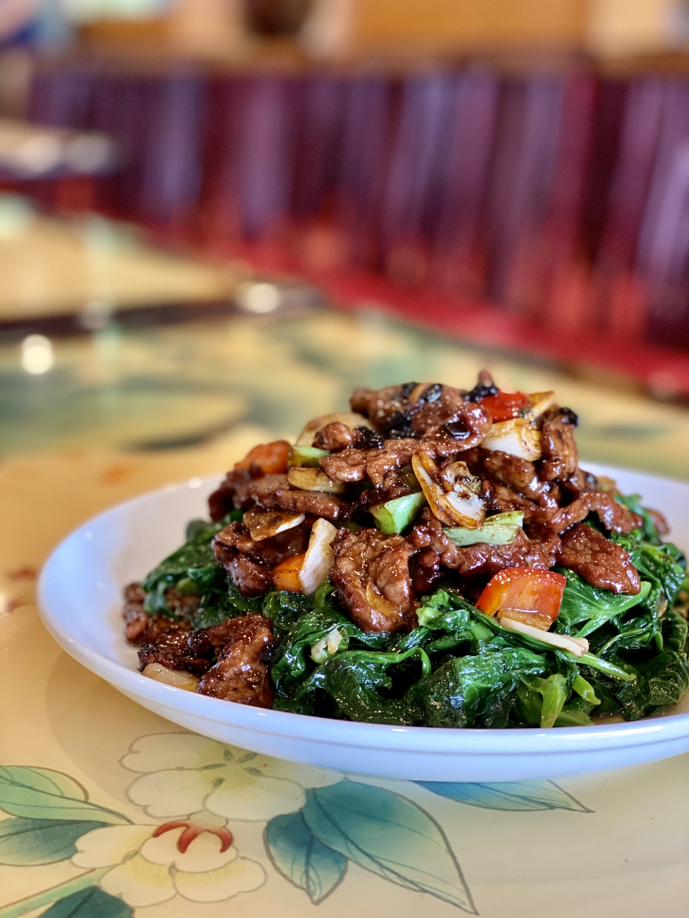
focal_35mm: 52
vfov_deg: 36.8
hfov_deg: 28.0
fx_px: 1380
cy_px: 459
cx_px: 344
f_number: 2
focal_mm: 6
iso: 320
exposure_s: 1/40
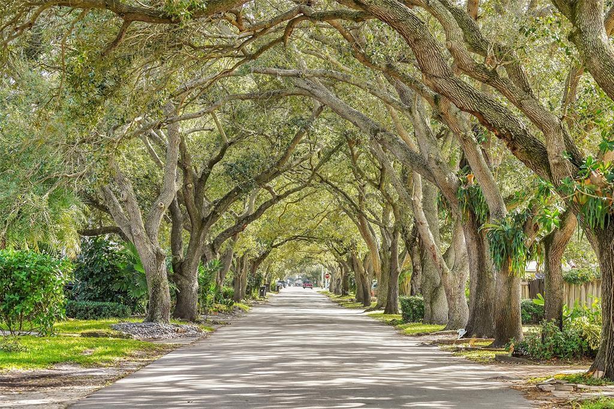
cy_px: 204
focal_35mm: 98
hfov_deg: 20.8
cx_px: 307
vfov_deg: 14.0
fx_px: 1671
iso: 400
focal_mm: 98
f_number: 8
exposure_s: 1/80
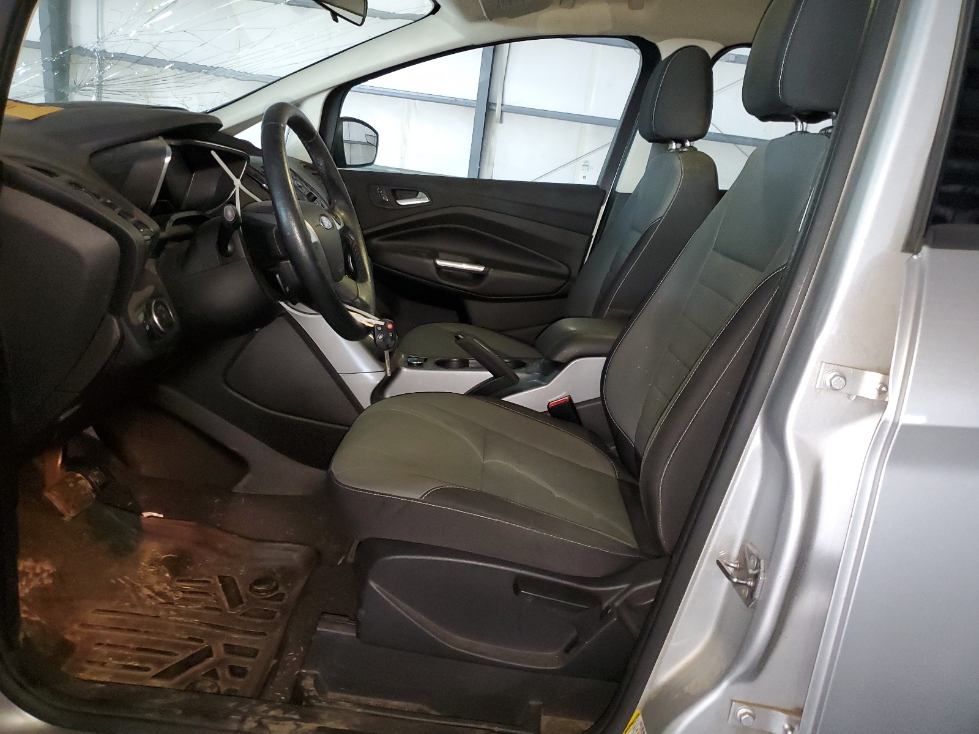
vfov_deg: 53.1
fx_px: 735
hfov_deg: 67.3
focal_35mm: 26
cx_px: 490
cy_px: 367
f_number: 1.5
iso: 308
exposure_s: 1/15
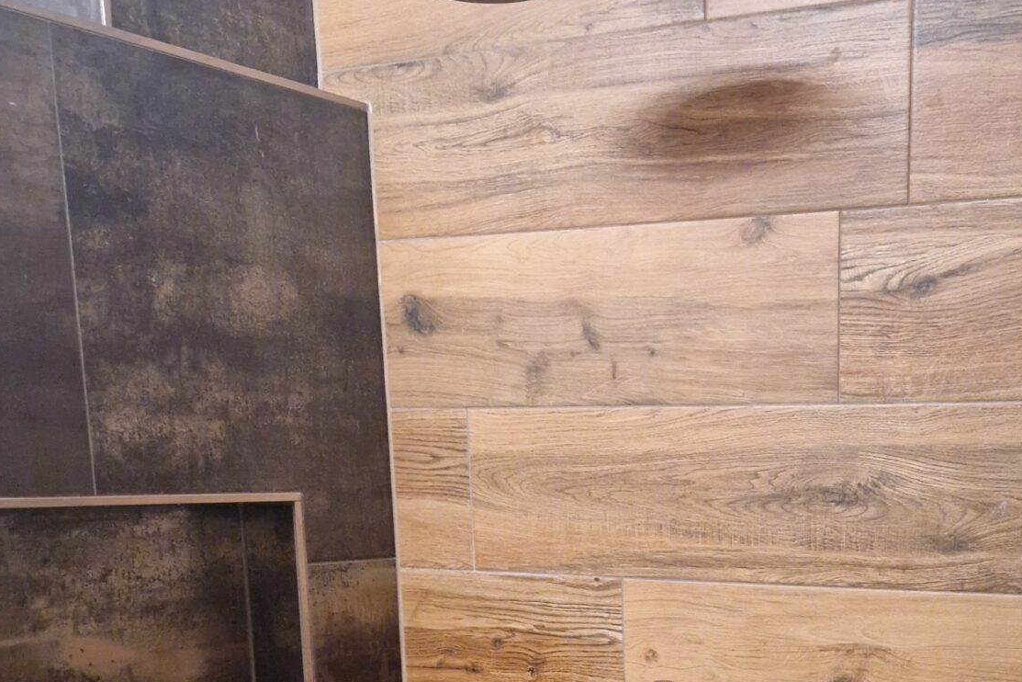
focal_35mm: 55
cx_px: 843
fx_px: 1561
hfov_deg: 34.9
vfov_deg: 22.9
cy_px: 791
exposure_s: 1/100
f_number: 1.8
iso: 125
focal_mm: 5.4
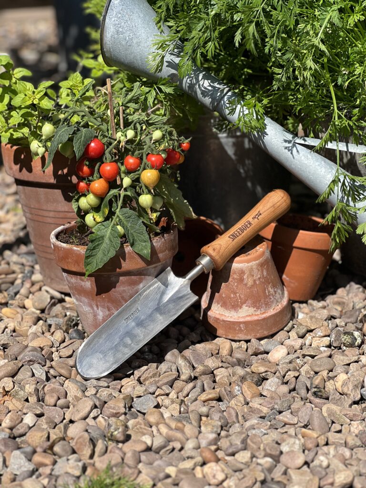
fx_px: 1086
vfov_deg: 25.3
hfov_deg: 19.1
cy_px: 244
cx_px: 183
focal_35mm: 77
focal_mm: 9
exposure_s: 1/531
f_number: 2.8
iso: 32
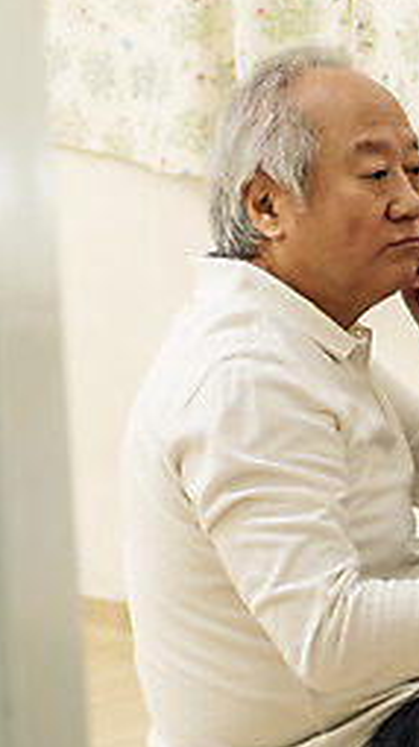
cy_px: 267
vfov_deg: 16.7
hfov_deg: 9.2
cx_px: 593
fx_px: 2534
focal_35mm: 128
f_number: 2.8
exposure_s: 1/125
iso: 320
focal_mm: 52
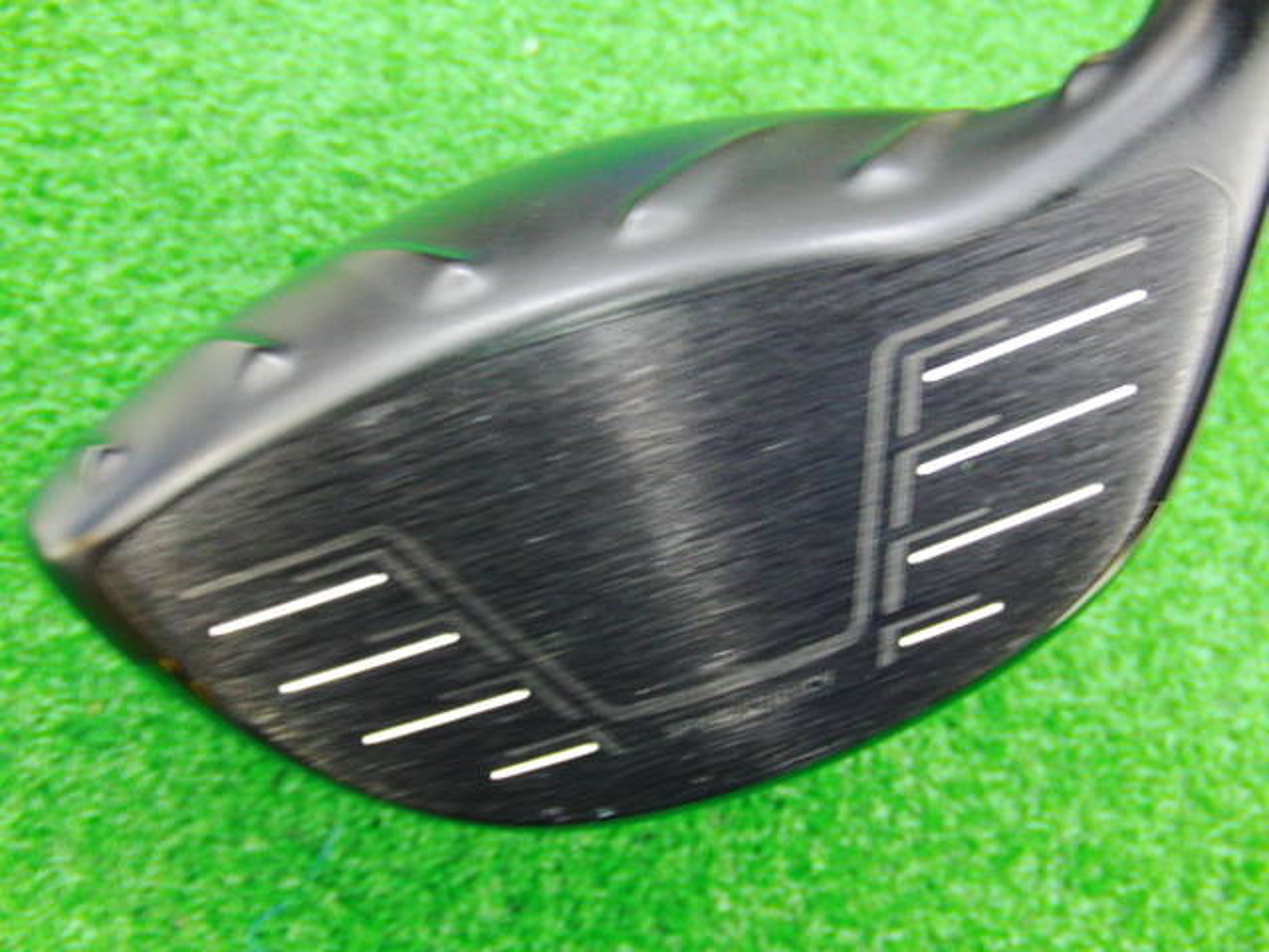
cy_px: 476
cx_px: 634
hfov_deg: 50.1
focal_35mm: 37
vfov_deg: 38.7
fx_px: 1356
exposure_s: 1/8
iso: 400
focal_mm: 6.42
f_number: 3.6
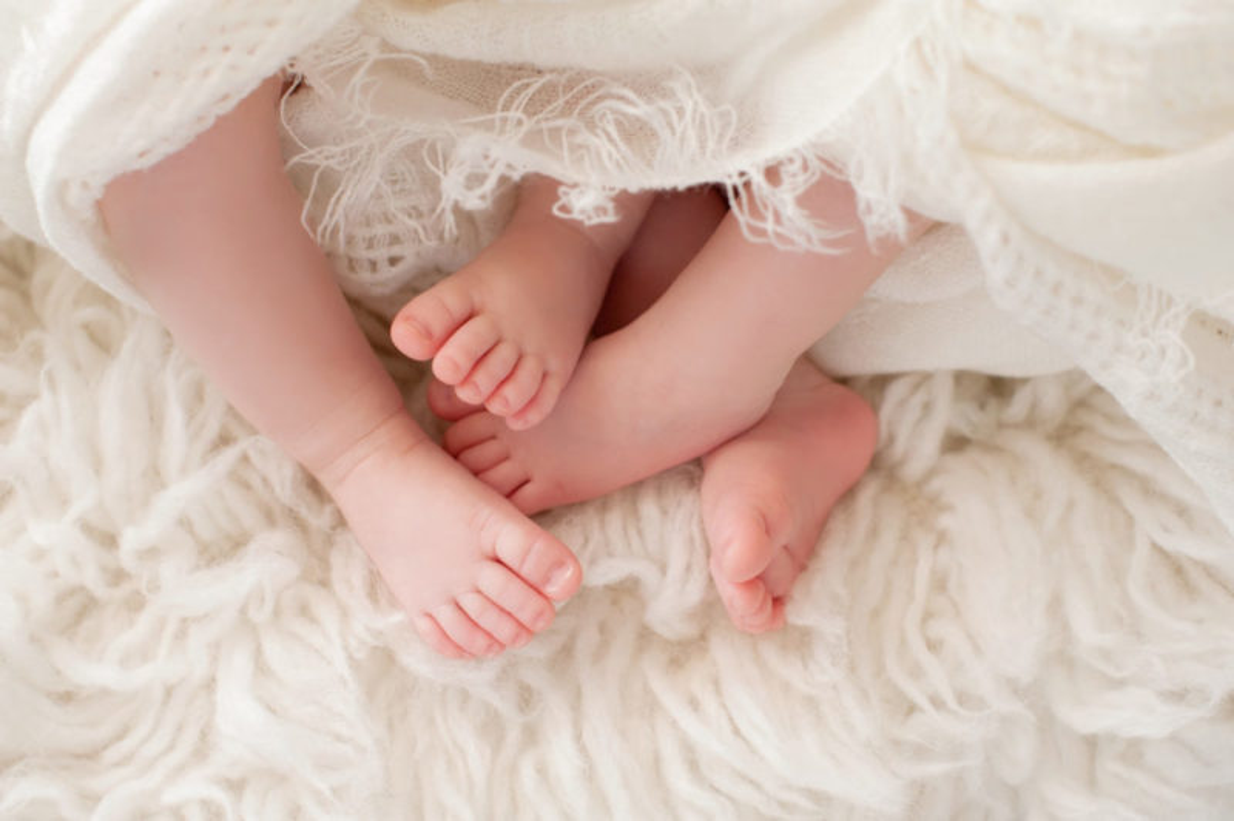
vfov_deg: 26.9
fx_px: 1712
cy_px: 410
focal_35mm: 50
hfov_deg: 39.6
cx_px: 617
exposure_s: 1/160
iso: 500
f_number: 5
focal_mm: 50
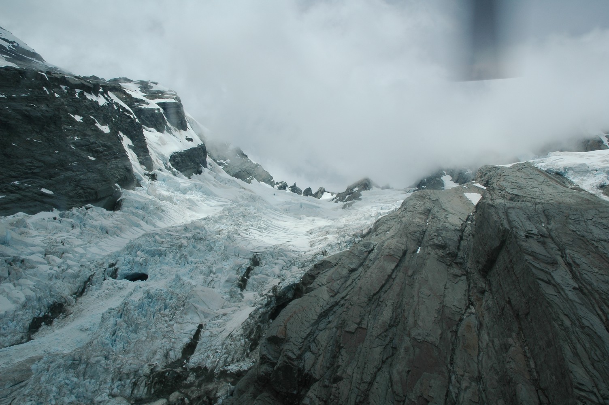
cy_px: 202
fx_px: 456
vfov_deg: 47.8
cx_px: 304
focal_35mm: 27
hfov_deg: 67.4
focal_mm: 18
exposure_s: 1/500
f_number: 11
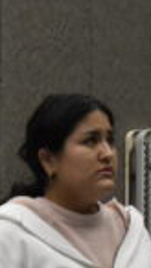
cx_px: 92
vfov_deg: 5.5
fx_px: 2746
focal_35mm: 387
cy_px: 304
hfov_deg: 3.1
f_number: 5.6
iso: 3200
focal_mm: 55
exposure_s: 1/125
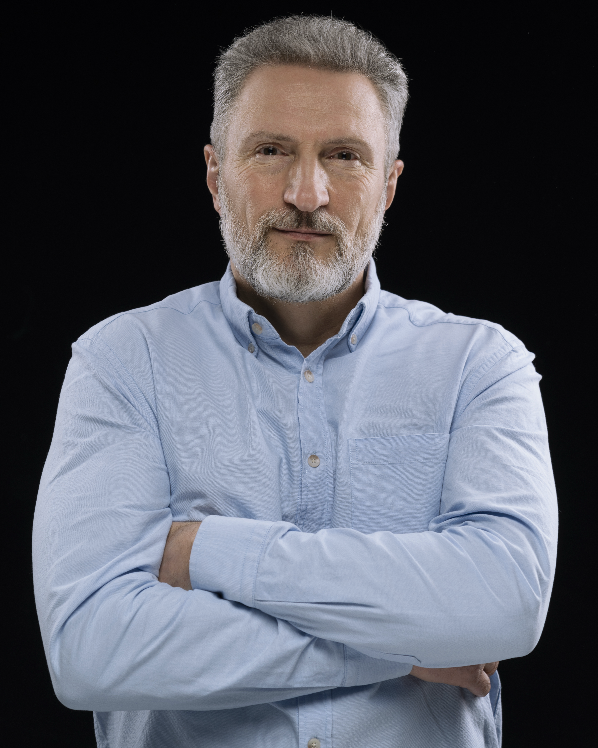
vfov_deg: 16.2
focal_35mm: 119
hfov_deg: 13.0
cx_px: 300
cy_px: 339
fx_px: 2632
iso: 80
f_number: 5
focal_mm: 105
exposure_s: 1/125
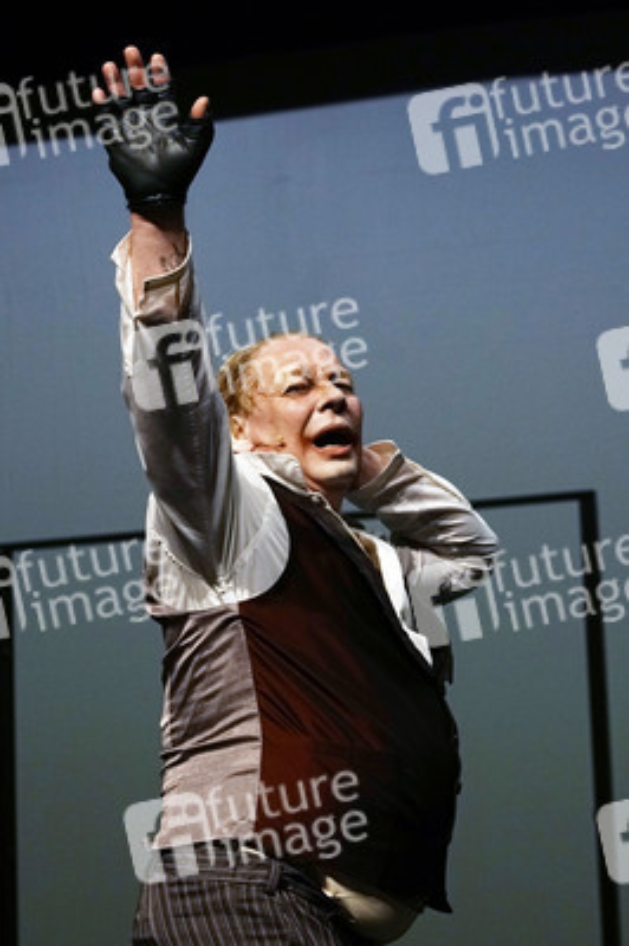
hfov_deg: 16.0
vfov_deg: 23.9
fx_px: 2231
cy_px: 473
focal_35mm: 85
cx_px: 314
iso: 1600
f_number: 5
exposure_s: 1/500
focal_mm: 85
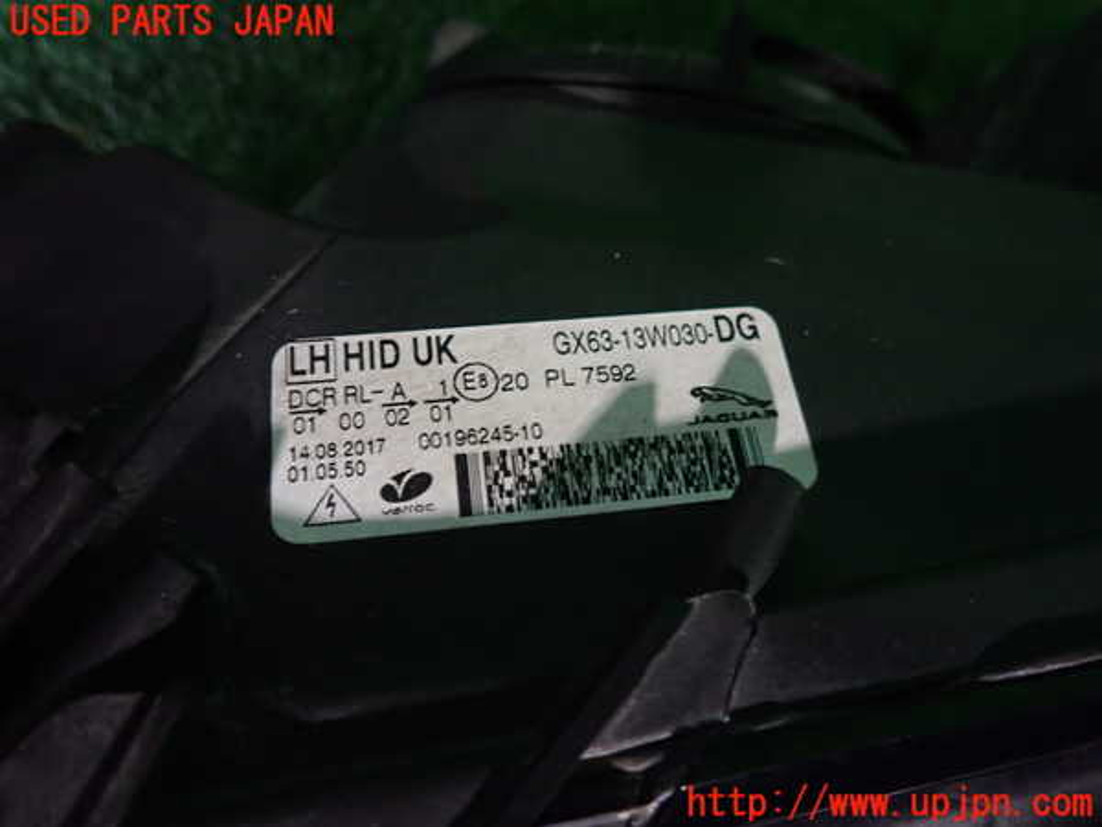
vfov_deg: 54.9
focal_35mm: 25
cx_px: 551
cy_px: 414
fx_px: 796
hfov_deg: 69.4
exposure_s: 1/30
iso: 500
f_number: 2
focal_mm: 4.5
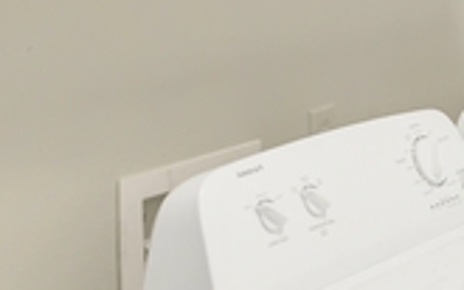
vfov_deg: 13.3
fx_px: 1201
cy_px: -92
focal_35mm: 95
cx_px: 661
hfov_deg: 19.5
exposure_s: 1/15
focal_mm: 24
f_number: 2.8
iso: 250
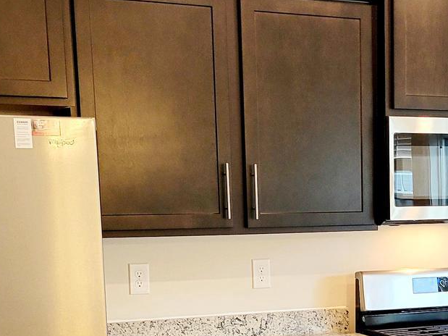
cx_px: 418
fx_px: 1113
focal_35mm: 86
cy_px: 369
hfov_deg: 22.1
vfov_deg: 16.6
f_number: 1.8
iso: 160
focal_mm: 5.4
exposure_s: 1/120
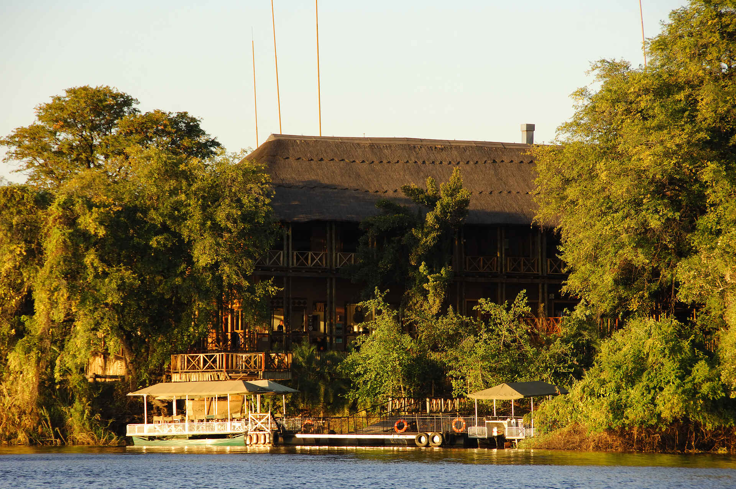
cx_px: 368
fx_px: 4594
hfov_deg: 9.2
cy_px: 244
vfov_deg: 6.1
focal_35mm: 225
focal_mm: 150
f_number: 8
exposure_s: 1/200
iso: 400
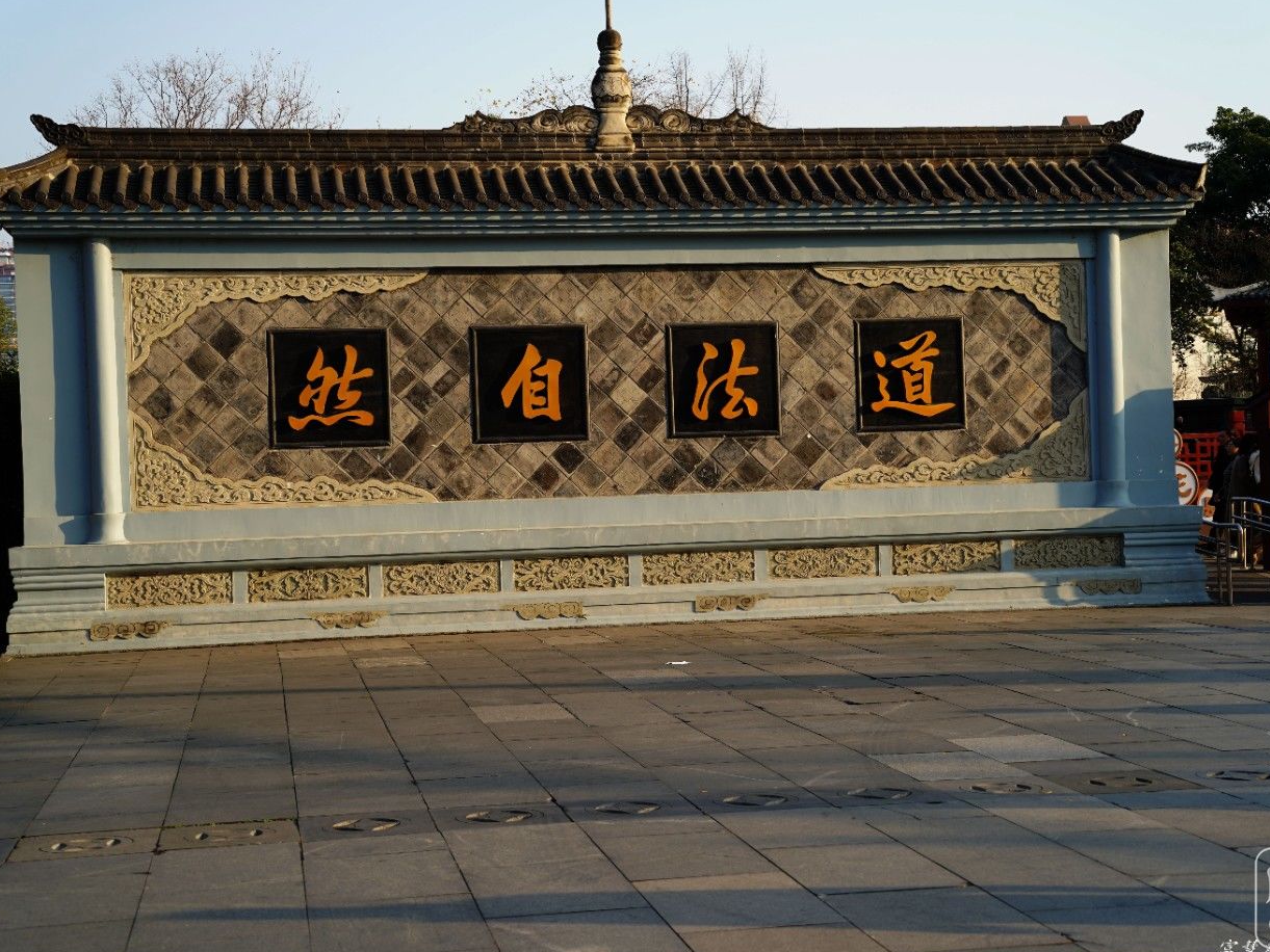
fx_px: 1981
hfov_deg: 35.5
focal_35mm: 54
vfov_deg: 27.0
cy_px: 481
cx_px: 645
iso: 100
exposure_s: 1/200
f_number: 5
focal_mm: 49
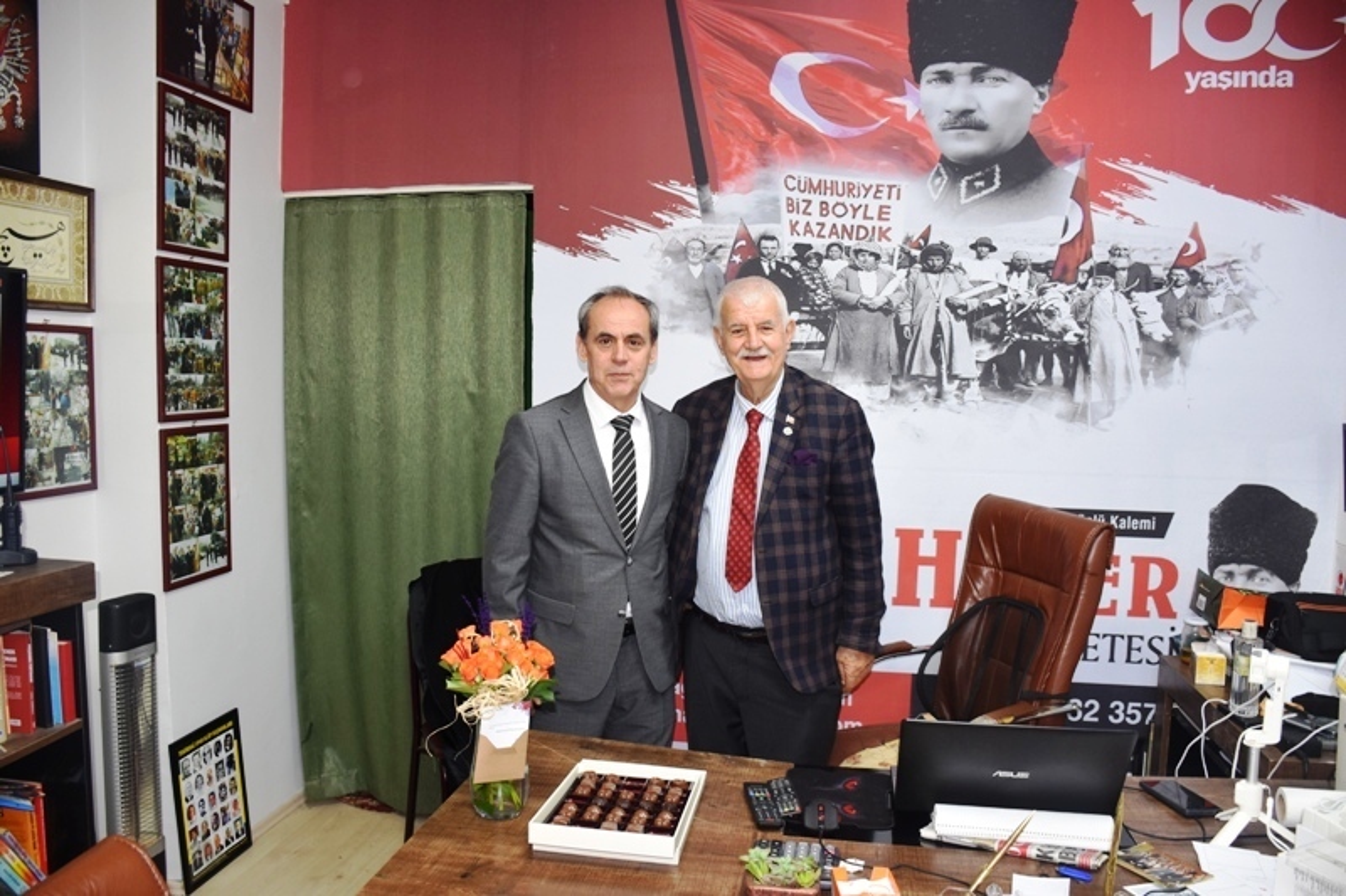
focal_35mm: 27
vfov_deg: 47.9
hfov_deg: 67.4
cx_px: 673
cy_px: 448
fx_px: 1009
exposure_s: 1/60
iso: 450
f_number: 3.5
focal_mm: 18
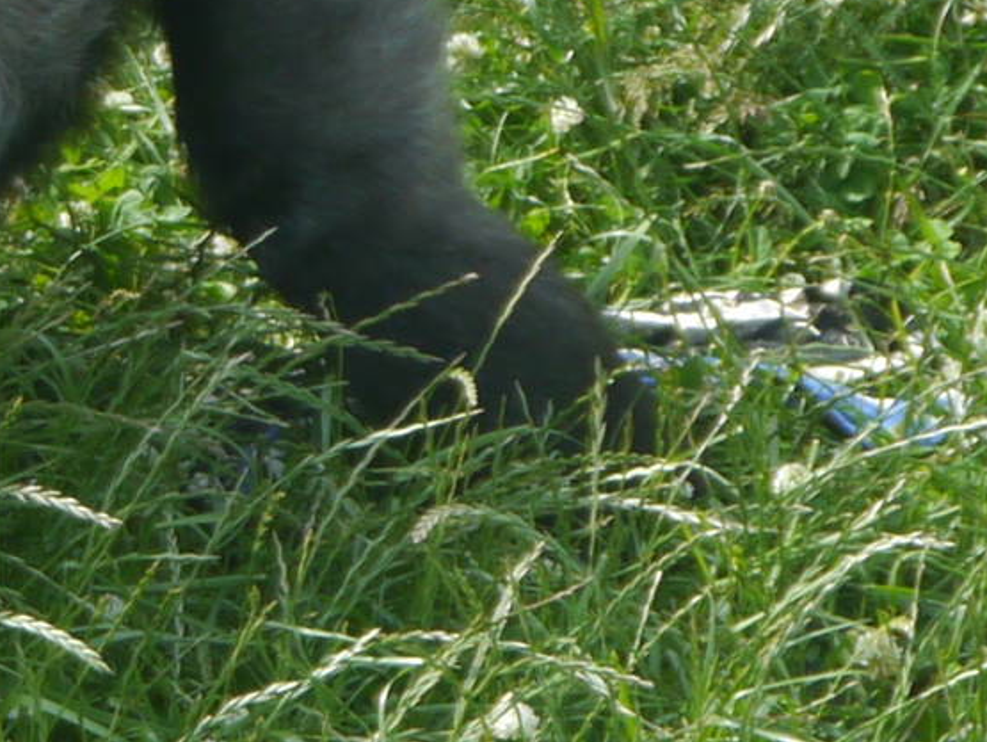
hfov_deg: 8.0
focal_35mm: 242
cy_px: -141
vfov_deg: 6.1
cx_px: -418
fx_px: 6905
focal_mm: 42
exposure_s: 1/160
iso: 160
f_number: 5.6
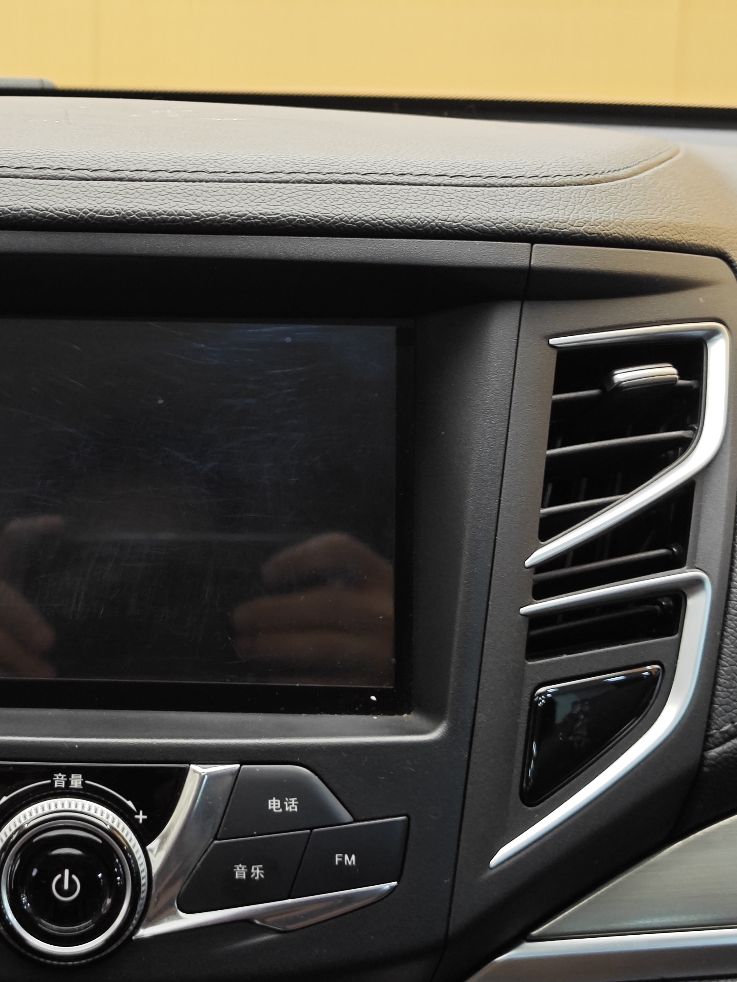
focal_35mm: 84
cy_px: 401
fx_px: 2385
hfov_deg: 17.3
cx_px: 75
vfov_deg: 23.3
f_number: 1.9
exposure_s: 1/30
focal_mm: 8.7
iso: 160
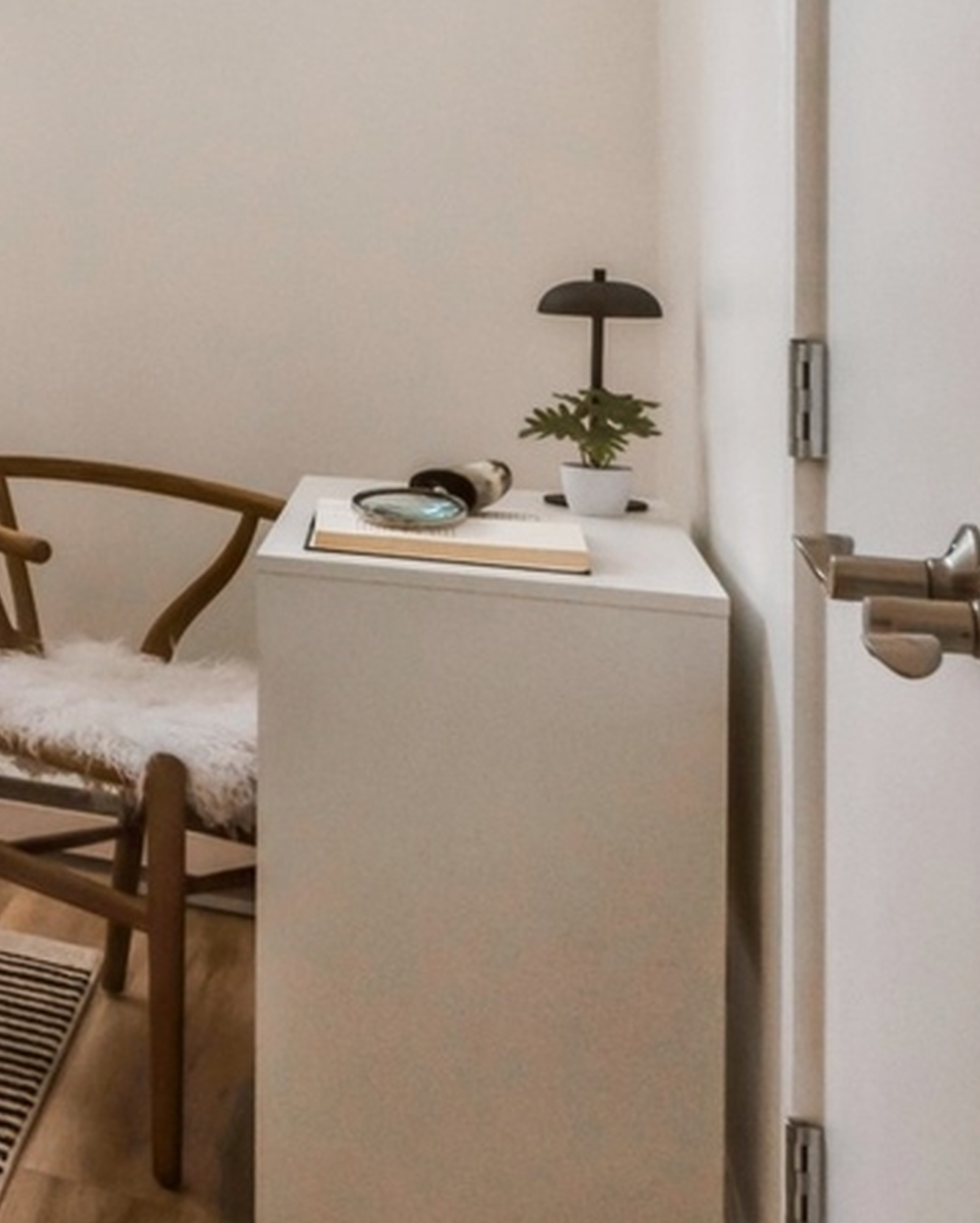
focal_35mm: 51
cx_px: -1066
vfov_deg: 35.5
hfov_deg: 17.9
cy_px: 249
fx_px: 1848
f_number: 8
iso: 400
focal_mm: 15
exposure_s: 1/250
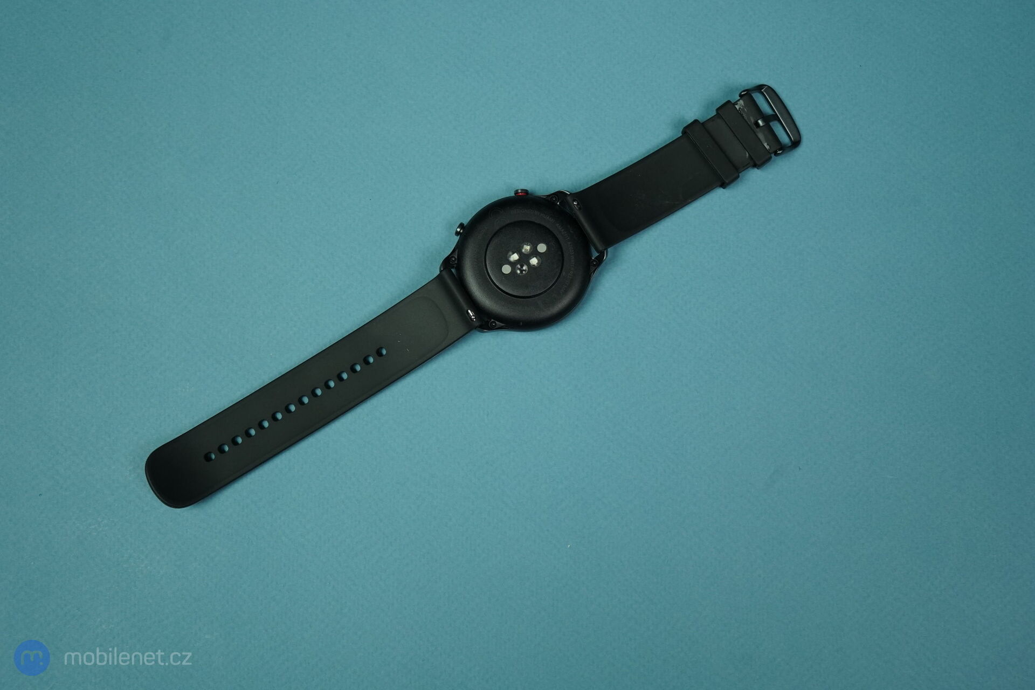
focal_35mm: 36
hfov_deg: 53.1
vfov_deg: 36.9
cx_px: 518
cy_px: 345
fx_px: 1035
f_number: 8
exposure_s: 1/200
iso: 2000
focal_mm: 36
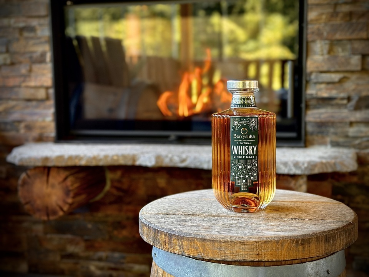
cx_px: 184
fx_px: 512
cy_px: 138
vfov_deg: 30.3
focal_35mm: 48
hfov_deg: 39.7
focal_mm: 6.86
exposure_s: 1/80
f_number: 1.78
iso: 125
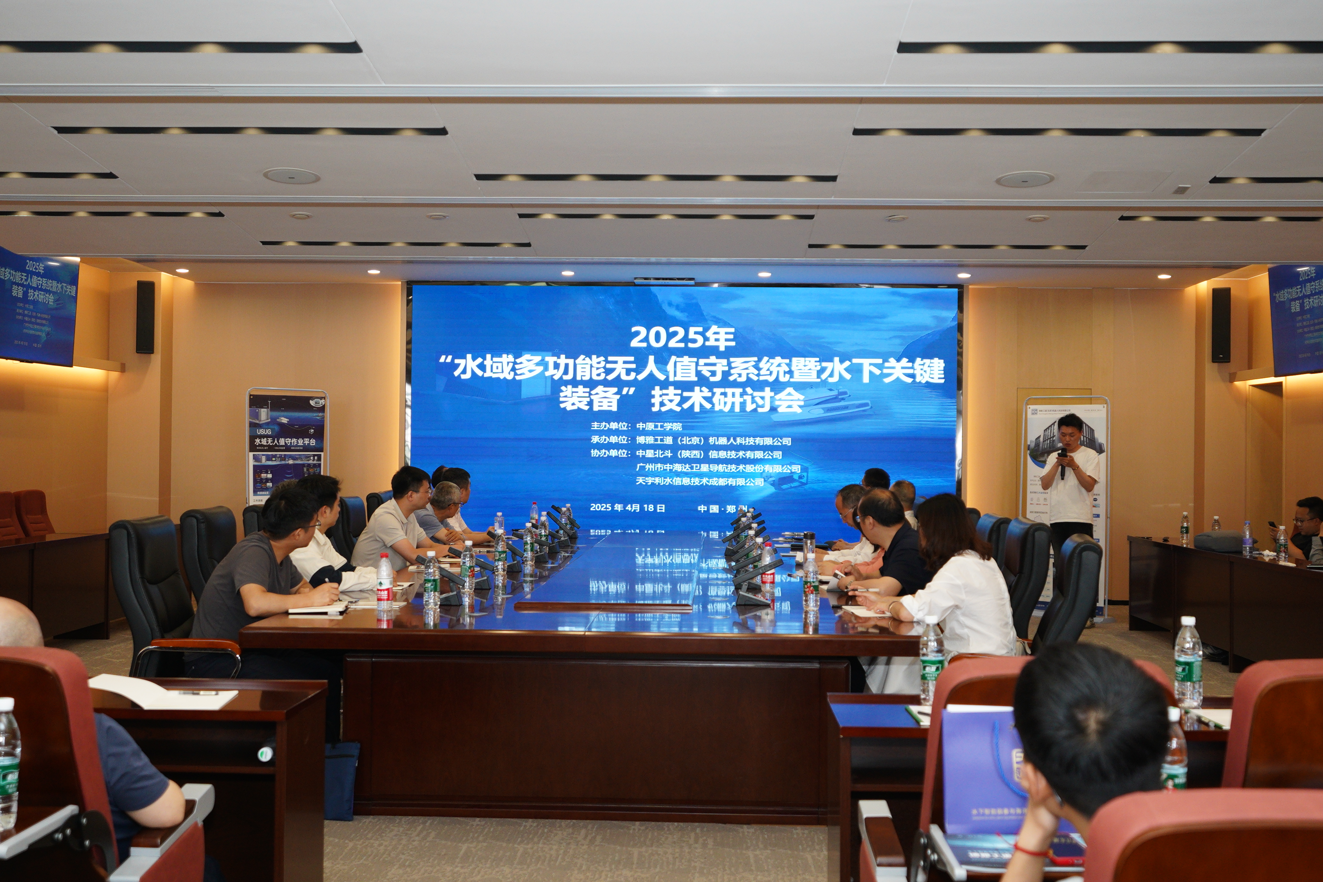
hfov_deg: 46.4
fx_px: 1543
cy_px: 441
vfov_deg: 31.9
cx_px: 662
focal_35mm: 42
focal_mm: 28
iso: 800
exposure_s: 1/200
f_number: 2.8
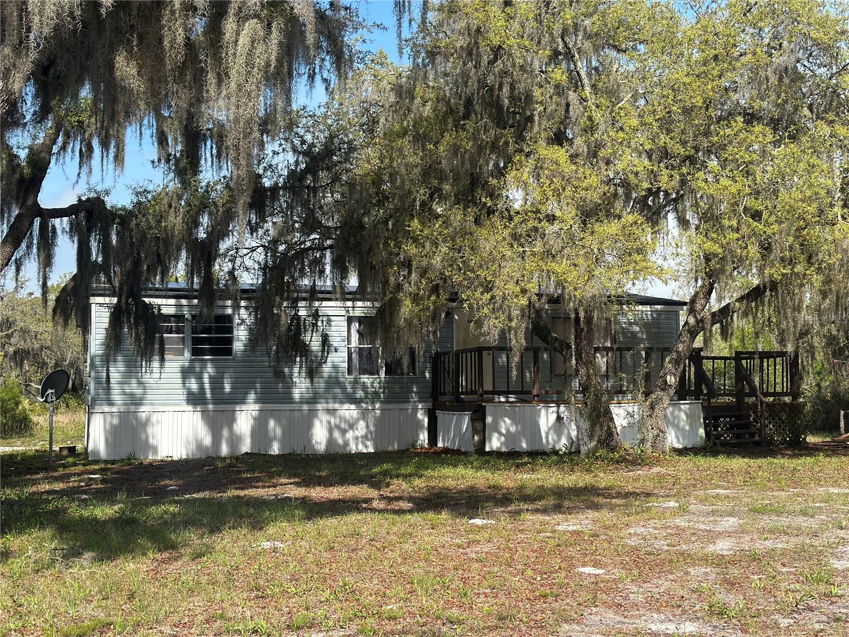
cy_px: 318
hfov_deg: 39.7
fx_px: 1177
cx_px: 424
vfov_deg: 30.3
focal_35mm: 48
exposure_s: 1/3257
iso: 80
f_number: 1.78
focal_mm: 6.86
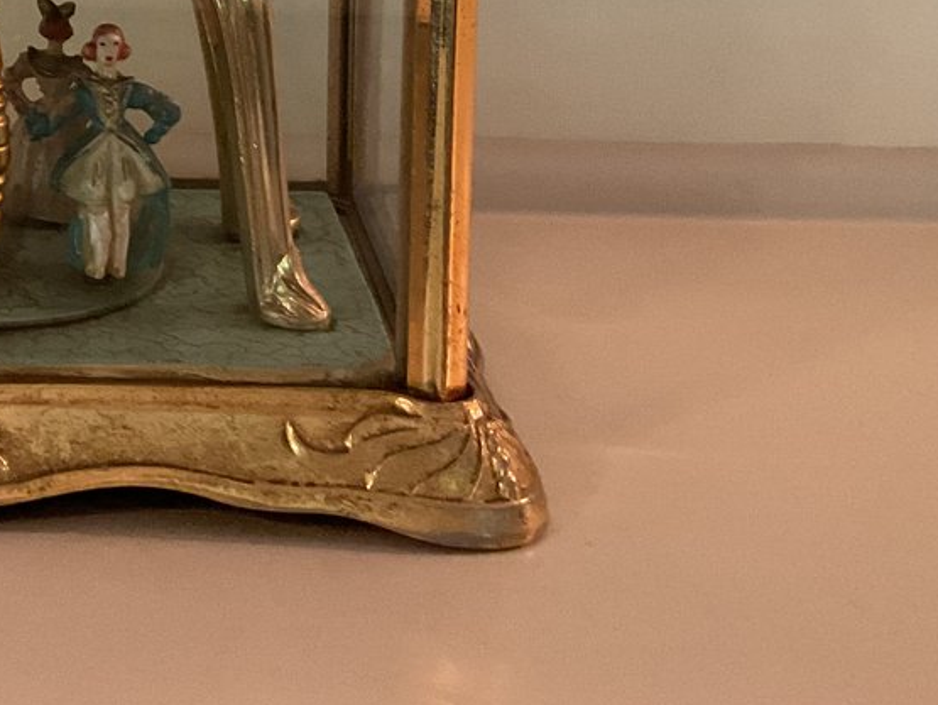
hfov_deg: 23.5
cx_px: -43
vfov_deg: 17.6
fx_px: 2142
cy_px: -195
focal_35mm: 79
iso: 250
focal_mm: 3
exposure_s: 1/60
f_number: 1.8
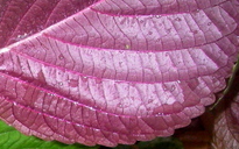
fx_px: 1022
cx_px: -202
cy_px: 190
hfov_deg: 12.2
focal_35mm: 157
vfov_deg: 8.2
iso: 200
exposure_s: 1/40
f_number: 3.3
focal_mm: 6.3
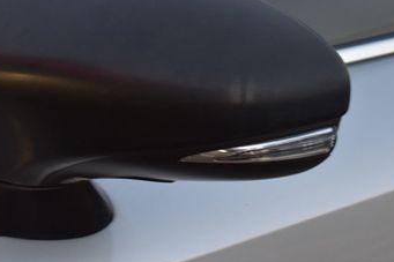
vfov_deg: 8.8
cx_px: 132
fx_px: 1695
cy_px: 69
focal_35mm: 155
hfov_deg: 13.2
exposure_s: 1/15
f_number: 6.3
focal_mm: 55
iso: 560
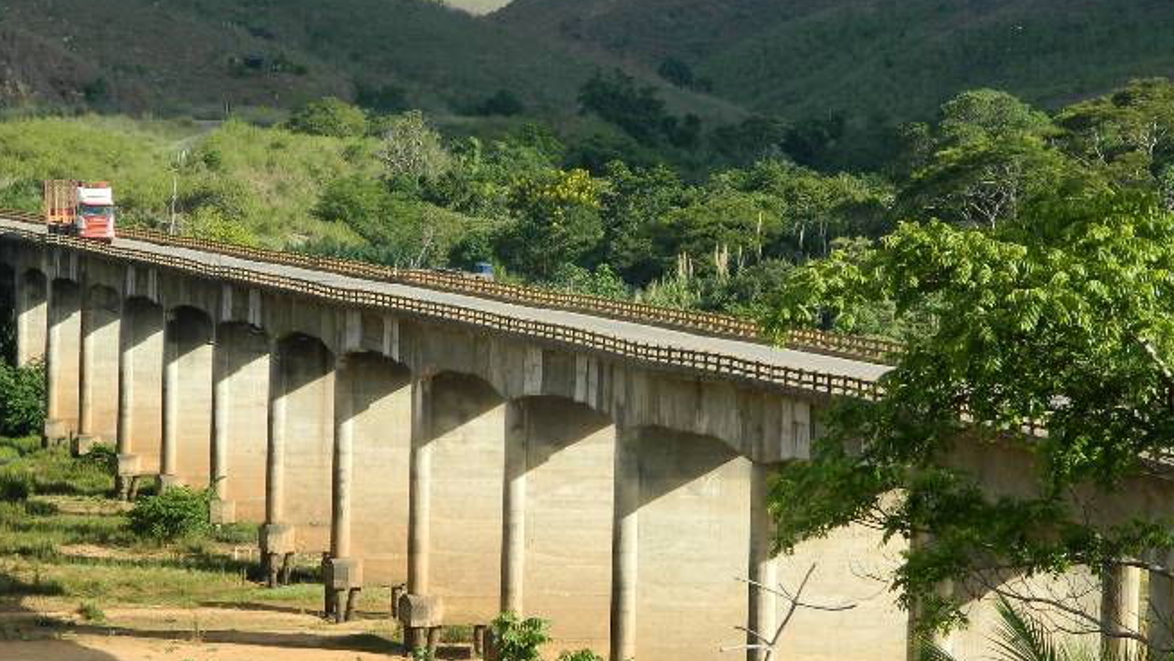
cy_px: 402
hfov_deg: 12.5
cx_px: 594
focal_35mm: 172
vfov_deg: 7.1
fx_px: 5355
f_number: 4.7
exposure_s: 1/320
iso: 80
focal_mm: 23.2
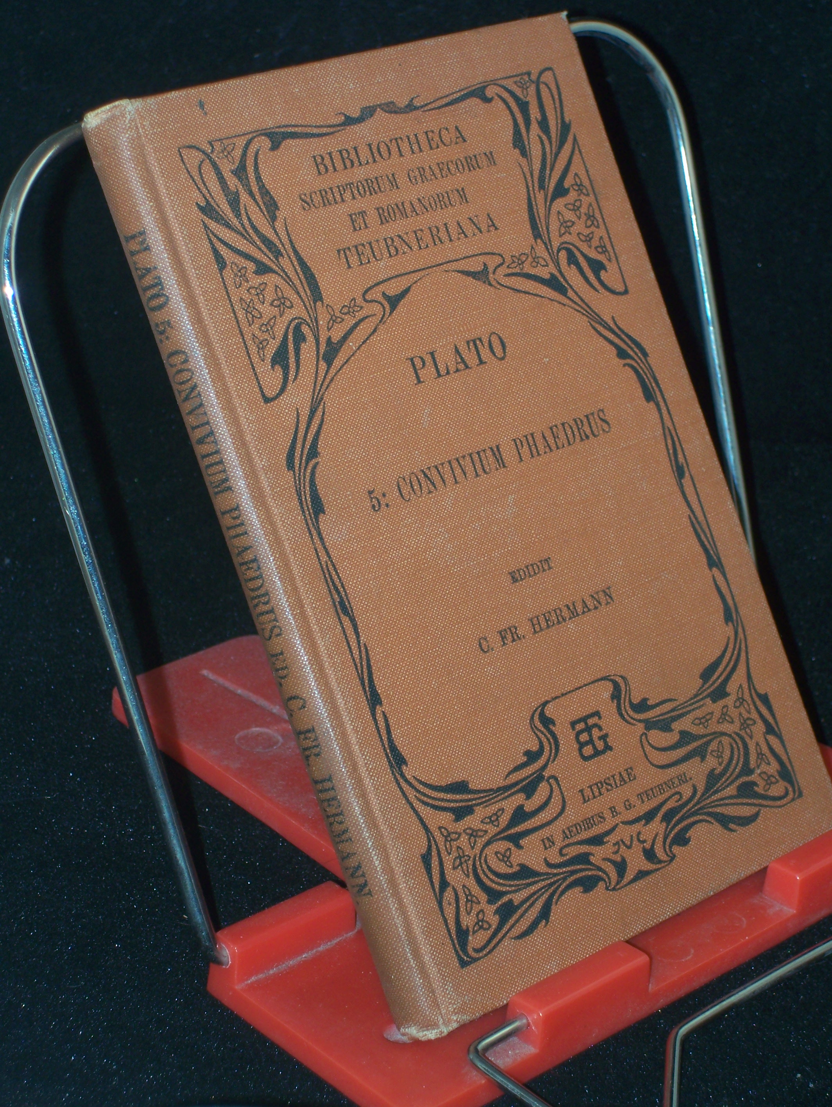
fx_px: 3265
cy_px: 554
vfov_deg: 19.2
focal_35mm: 102
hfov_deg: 14.5
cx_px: 416
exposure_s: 1/100
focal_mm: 16.8
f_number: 4.6
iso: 80
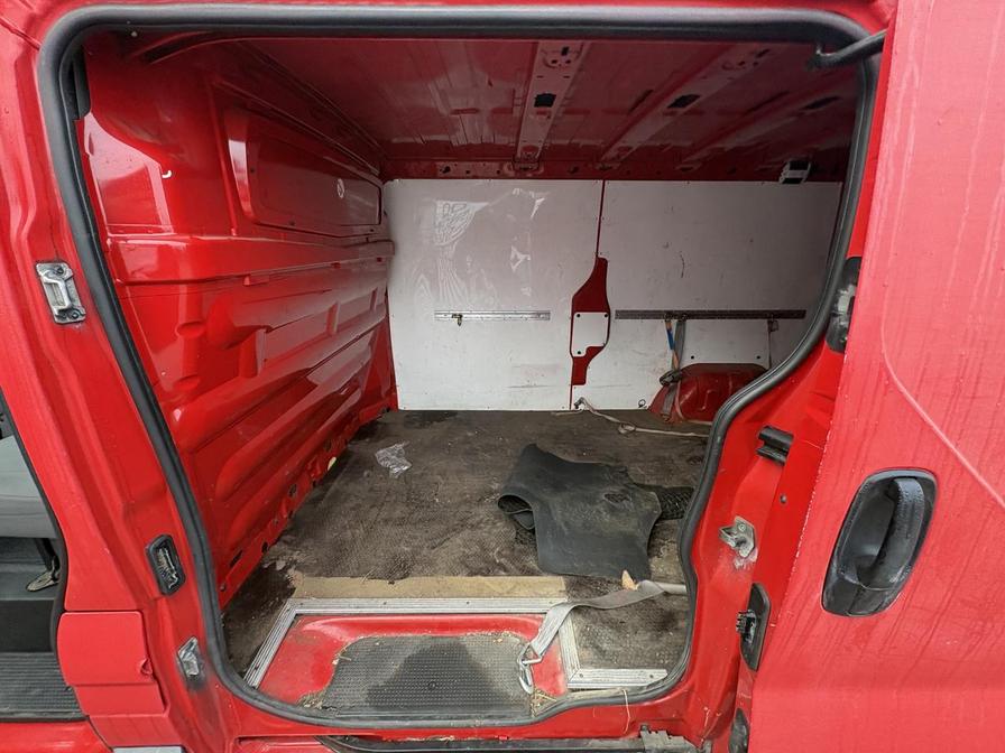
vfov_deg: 85.7
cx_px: 502
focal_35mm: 14
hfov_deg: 102.1
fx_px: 406
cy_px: 376
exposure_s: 1/99
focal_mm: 2.22
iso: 200
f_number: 2.2
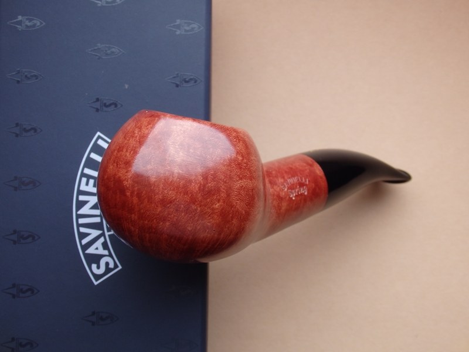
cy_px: 176
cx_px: 234
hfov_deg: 38.9
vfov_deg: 29.7
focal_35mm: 49
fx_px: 664
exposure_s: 1/10
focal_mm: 8.9
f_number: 4
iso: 125
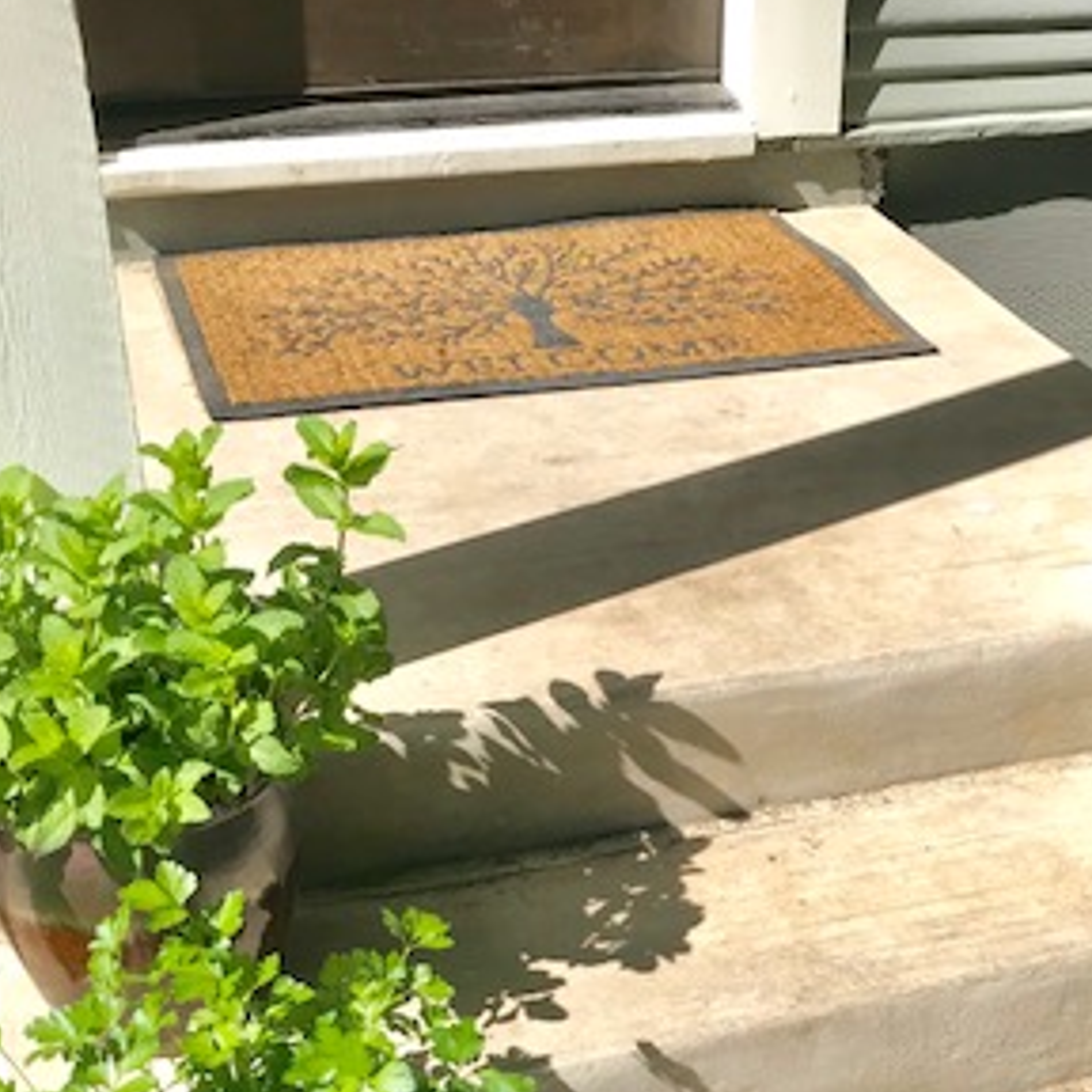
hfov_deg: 30.8
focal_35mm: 55
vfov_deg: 30.5
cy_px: 827
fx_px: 1963
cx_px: 758
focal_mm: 3.99
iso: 20
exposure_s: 1/1259
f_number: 1.8
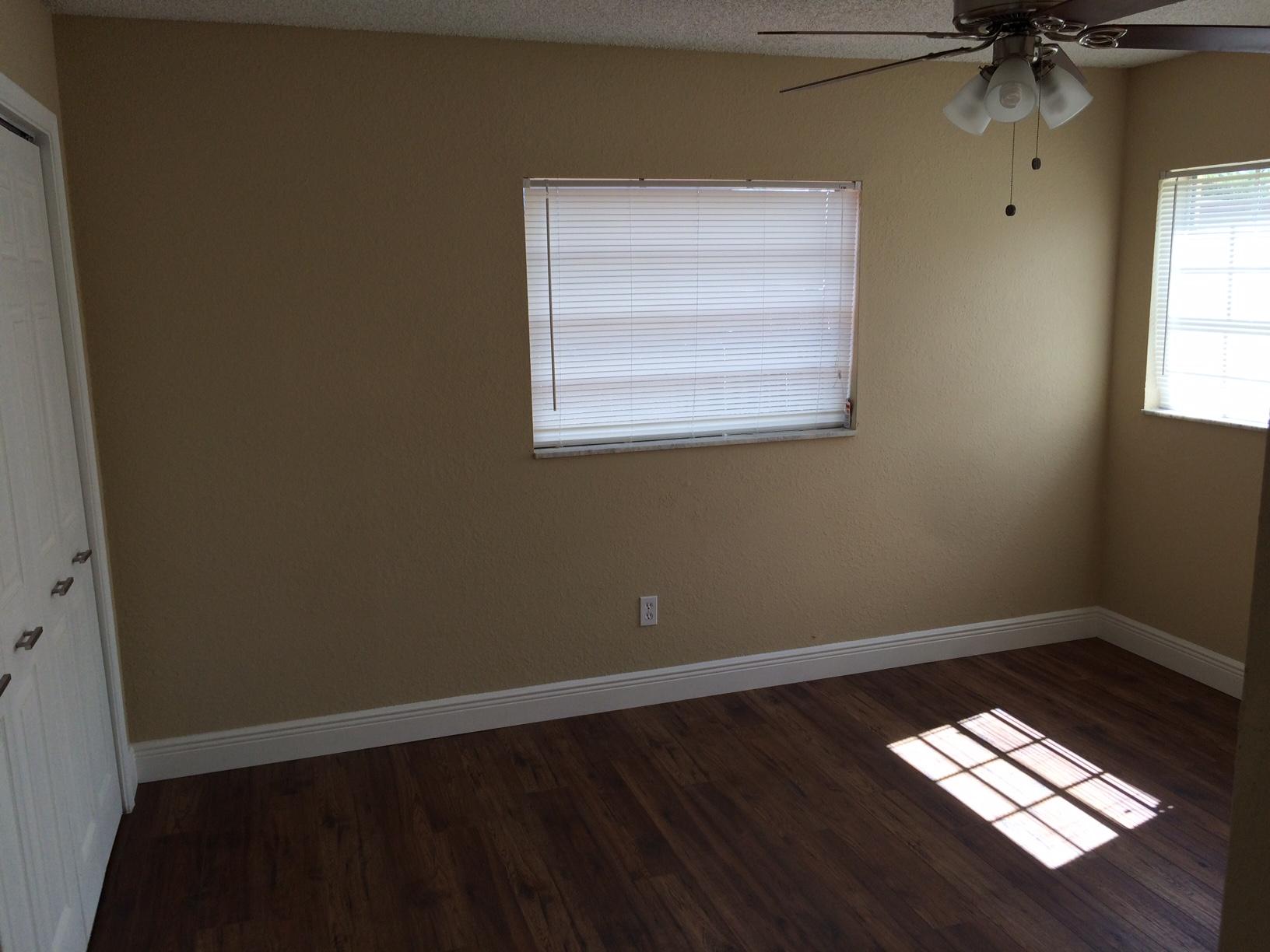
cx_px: 635
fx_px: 1064
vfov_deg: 48.2
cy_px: 476
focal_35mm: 29
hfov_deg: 61.7
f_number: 2.2
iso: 32
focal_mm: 4.15
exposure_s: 1/228
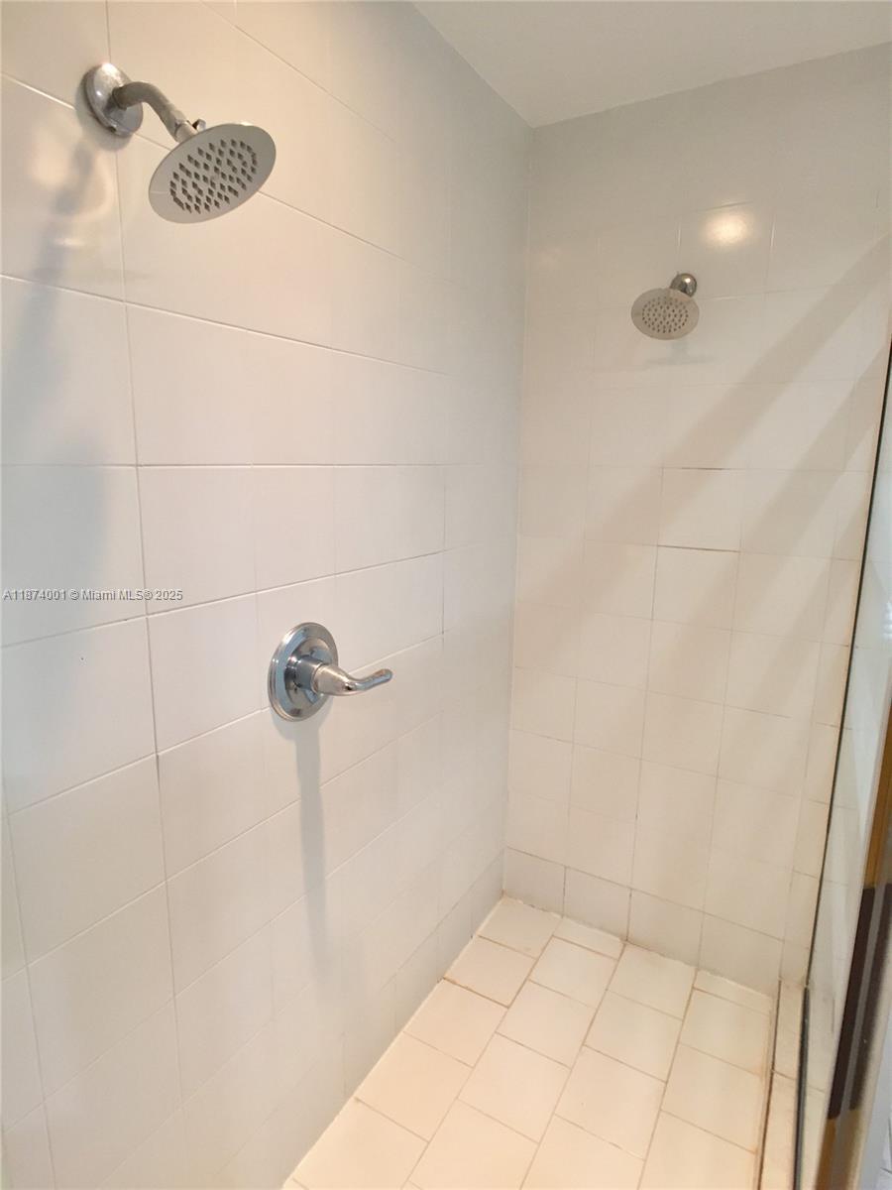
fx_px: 996
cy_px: 595
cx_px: 446
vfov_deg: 61.7
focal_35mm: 29
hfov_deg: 48.2
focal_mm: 4.15
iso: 125
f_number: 2.2
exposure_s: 1/30
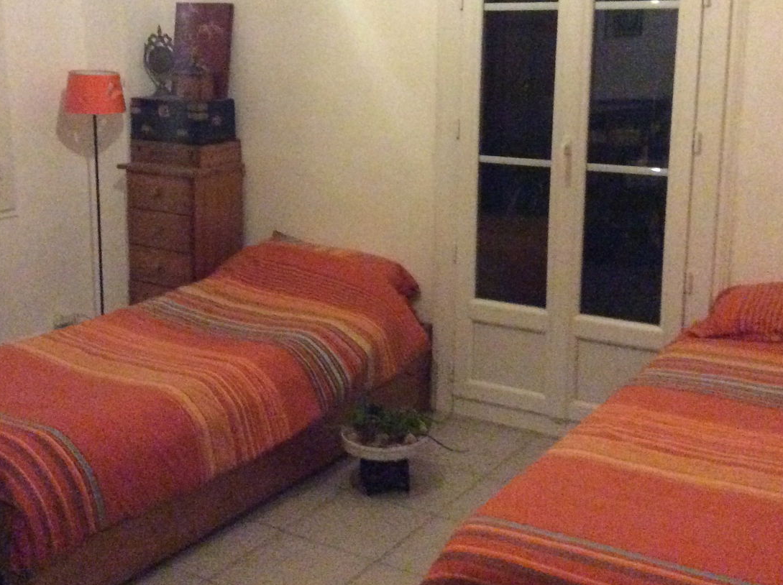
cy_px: 199
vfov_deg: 30.6
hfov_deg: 40.5
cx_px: 362
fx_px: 1062
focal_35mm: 47
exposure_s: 1/17
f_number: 2.4
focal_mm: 3.3
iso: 800
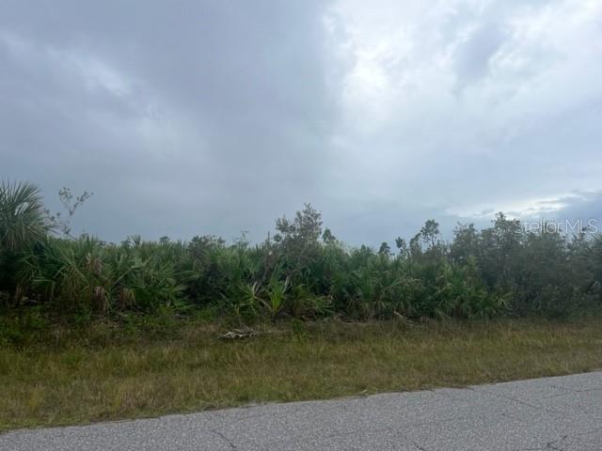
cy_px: 226
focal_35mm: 26
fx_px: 452
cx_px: 301
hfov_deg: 67.3
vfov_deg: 53.1
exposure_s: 1/2410
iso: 50
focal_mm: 5.1
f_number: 1.6
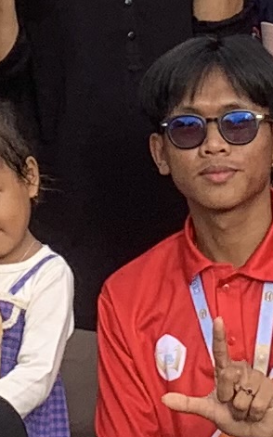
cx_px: -20
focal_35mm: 236
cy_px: -426
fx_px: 2812
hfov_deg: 5.5
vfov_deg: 8.5
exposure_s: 1/1100
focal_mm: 4.25
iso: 25
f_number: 1.8
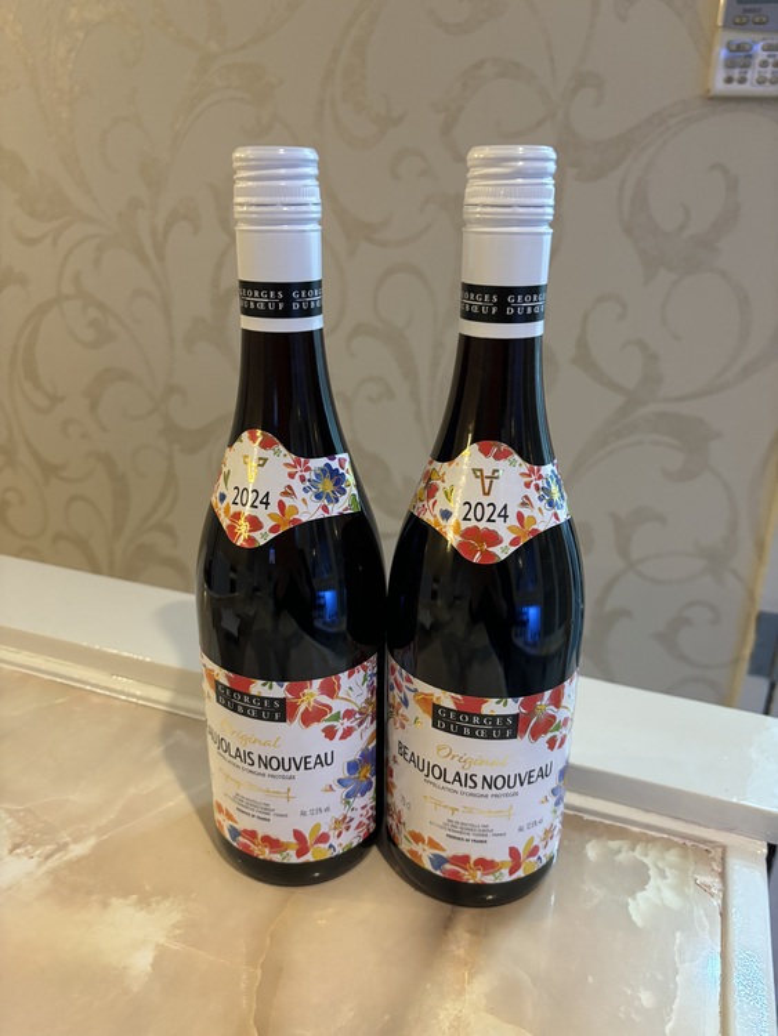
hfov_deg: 53.1
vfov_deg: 67.3
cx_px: 389
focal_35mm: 26
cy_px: 518
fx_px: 779
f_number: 1.6
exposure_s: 1/40
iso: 500
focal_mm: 5.96
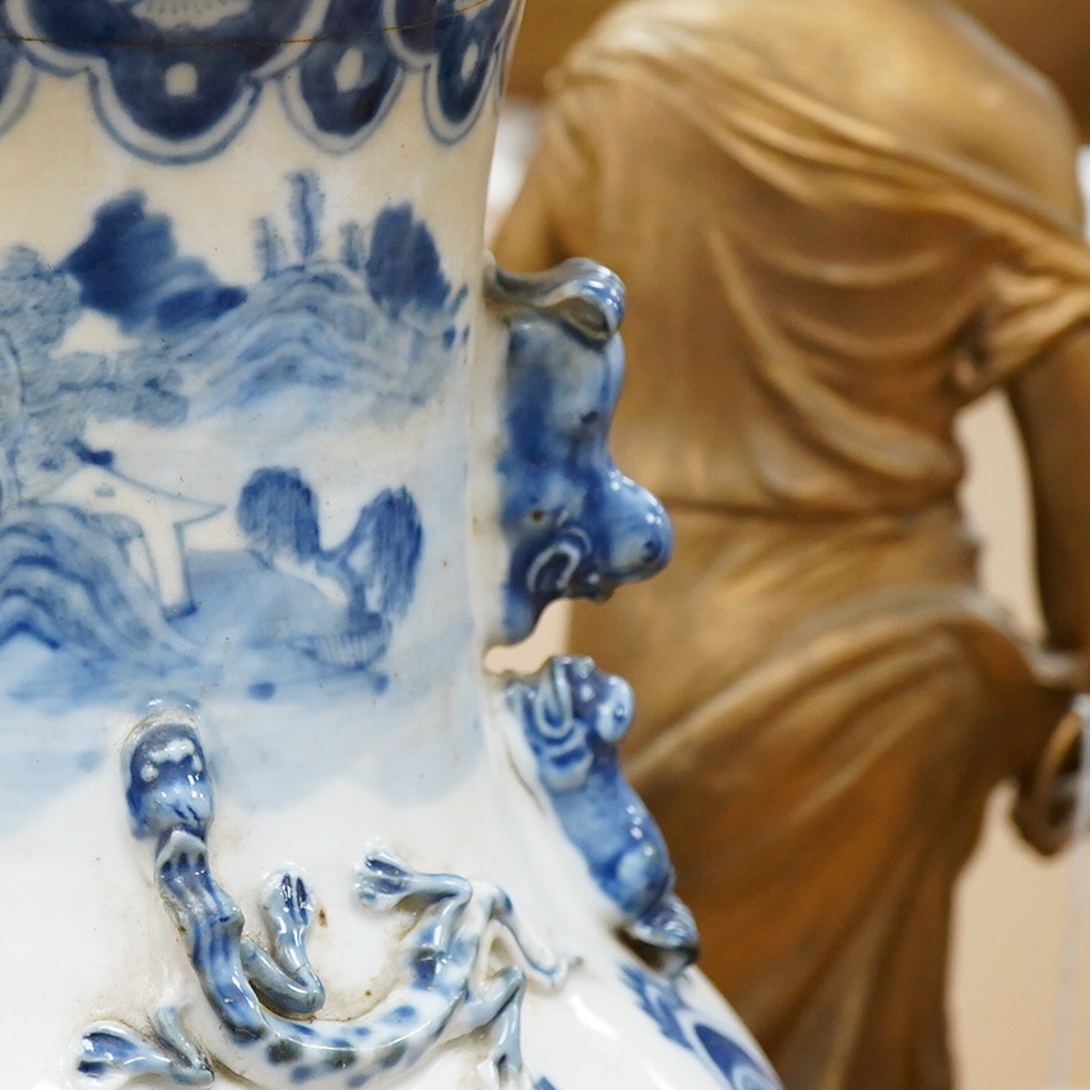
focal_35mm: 88
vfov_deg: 19.7
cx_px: 111
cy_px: 432
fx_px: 3135
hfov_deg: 19.4
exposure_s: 1/125
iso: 2000
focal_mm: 30
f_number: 8
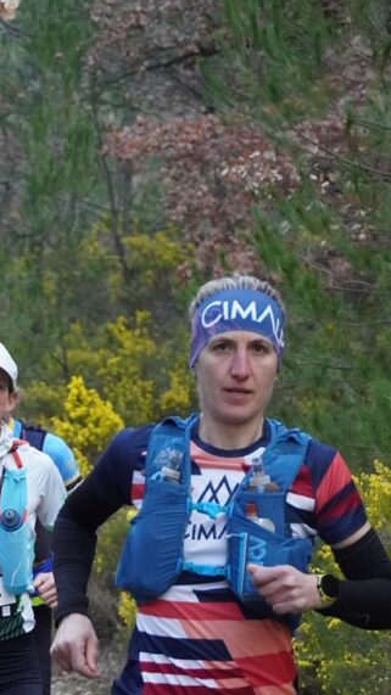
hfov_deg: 6.1
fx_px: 3687
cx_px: 16
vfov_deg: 10.8
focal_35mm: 200
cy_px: 533
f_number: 5.6
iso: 5000
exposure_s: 1/2000
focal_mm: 71
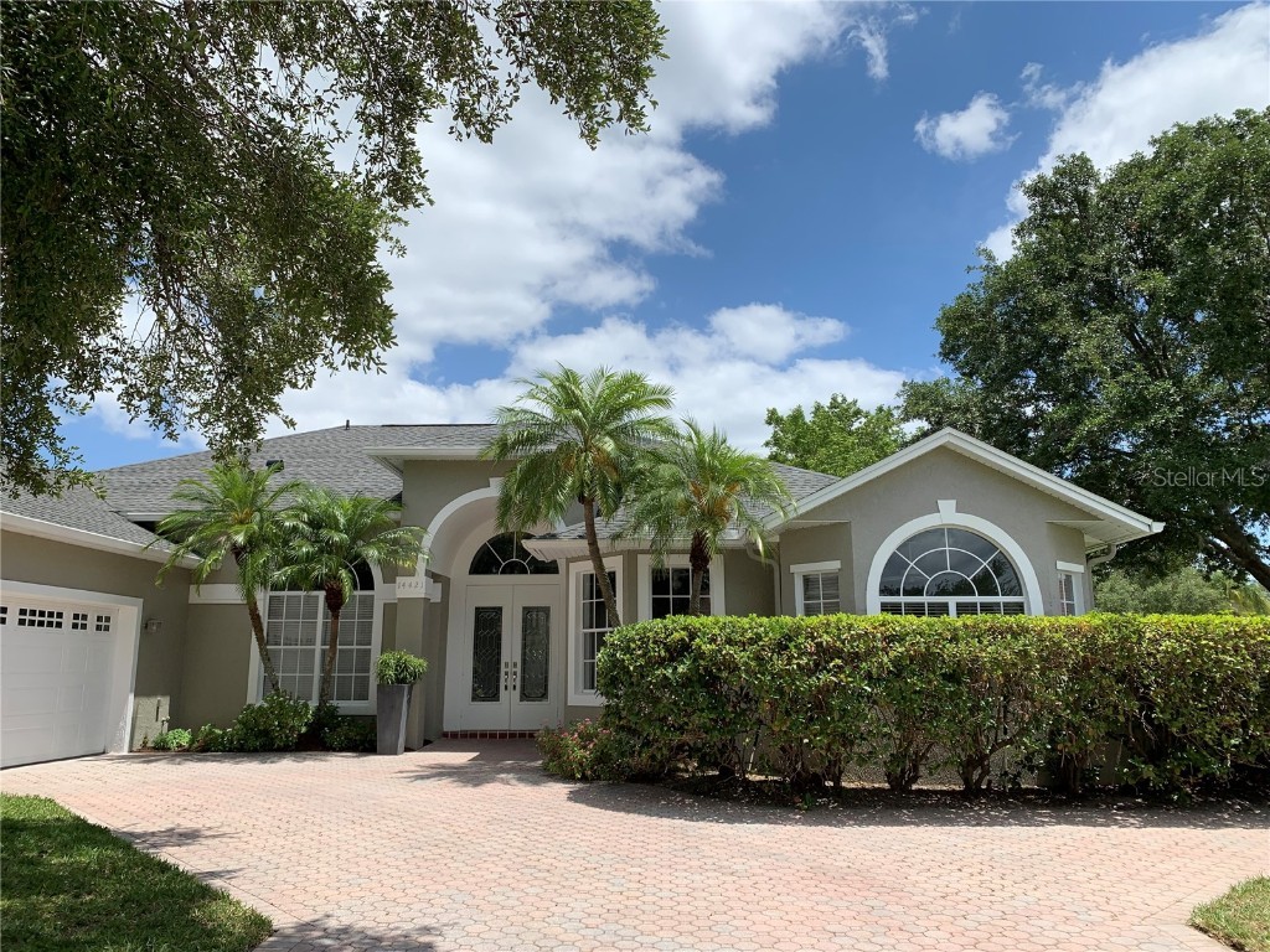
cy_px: 476
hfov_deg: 67.3
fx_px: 954
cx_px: 635
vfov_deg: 53.1
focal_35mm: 26
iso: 25
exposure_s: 1/3086
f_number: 1.8
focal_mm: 4.25
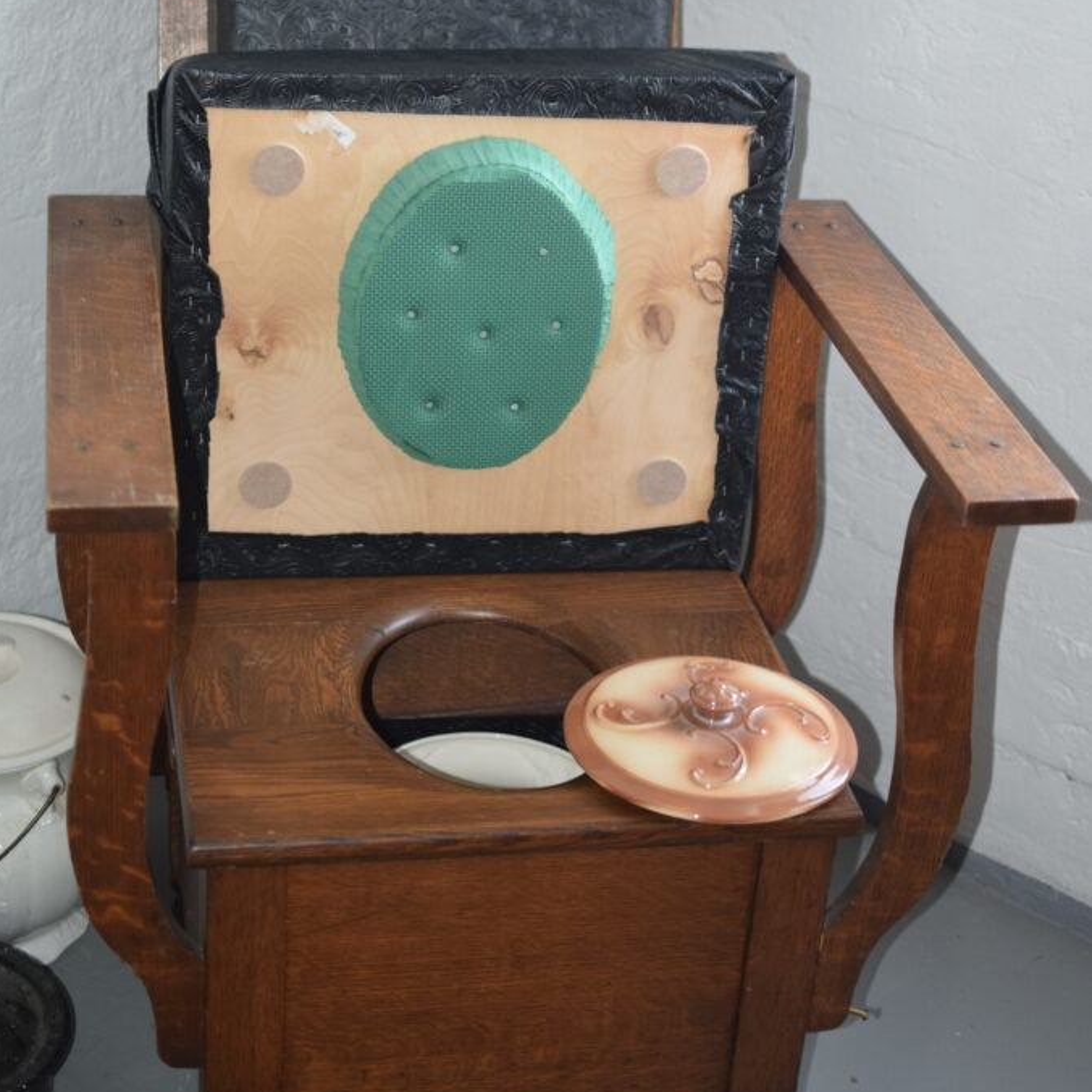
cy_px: 315
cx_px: 542
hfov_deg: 25.5
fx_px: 2414
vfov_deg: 25.3
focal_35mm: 68
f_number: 2
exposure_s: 1/60
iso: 800
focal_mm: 35
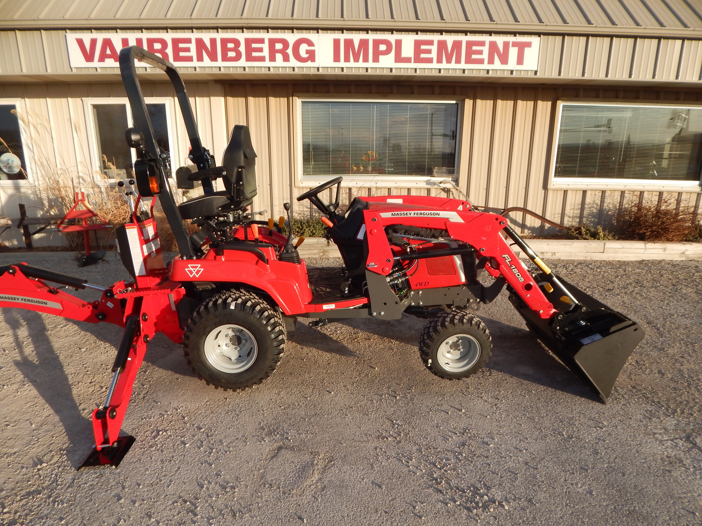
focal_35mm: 22
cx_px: 351
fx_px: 446
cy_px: 263
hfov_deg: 76.4
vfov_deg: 61.1
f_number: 3
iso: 125
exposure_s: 1/800
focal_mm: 4
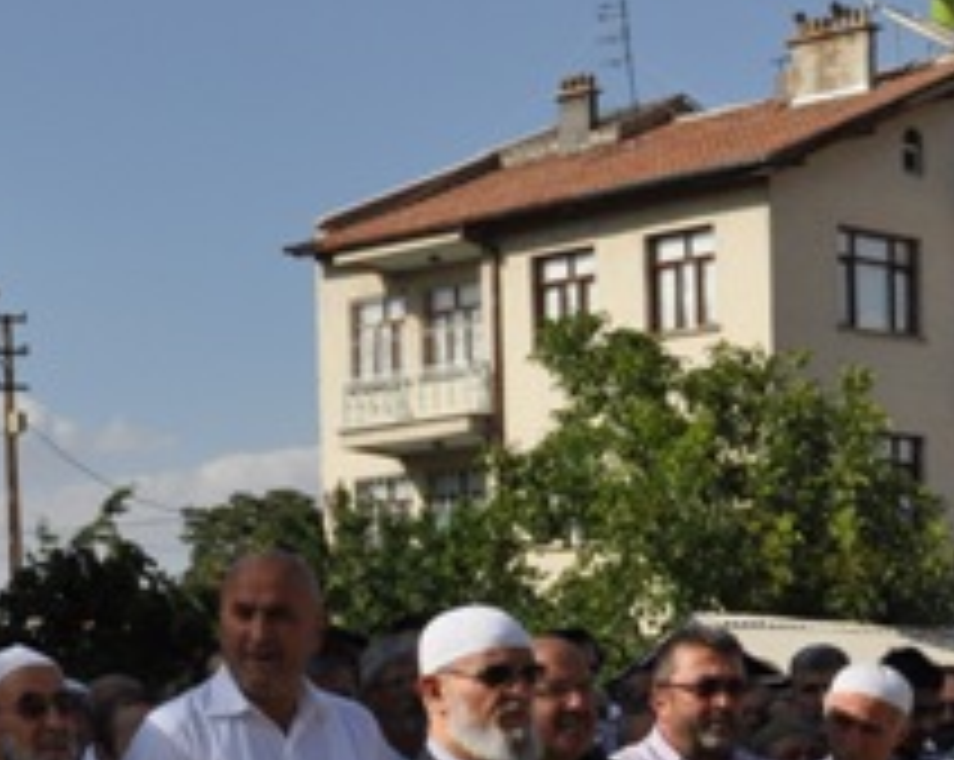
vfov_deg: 14.7
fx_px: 2876
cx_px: 814
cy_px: 866
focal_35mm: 102
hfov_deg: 18.6
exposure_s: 1/500
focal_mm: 24
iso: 400
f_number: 11
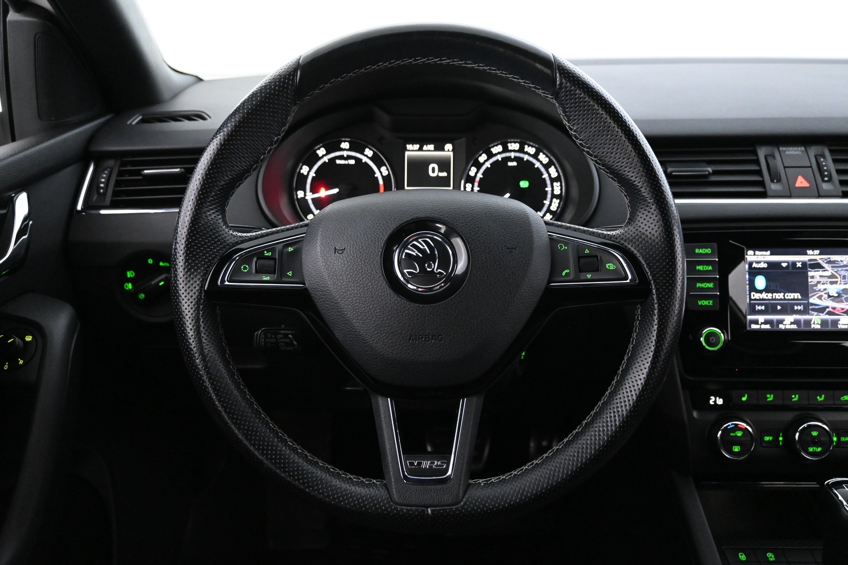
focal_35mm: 30
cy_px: 282
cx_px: 424
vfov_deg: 43.6
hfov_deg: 61.9
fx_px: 707
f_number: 3.8
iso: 5000
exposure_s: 1/30
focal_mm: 20
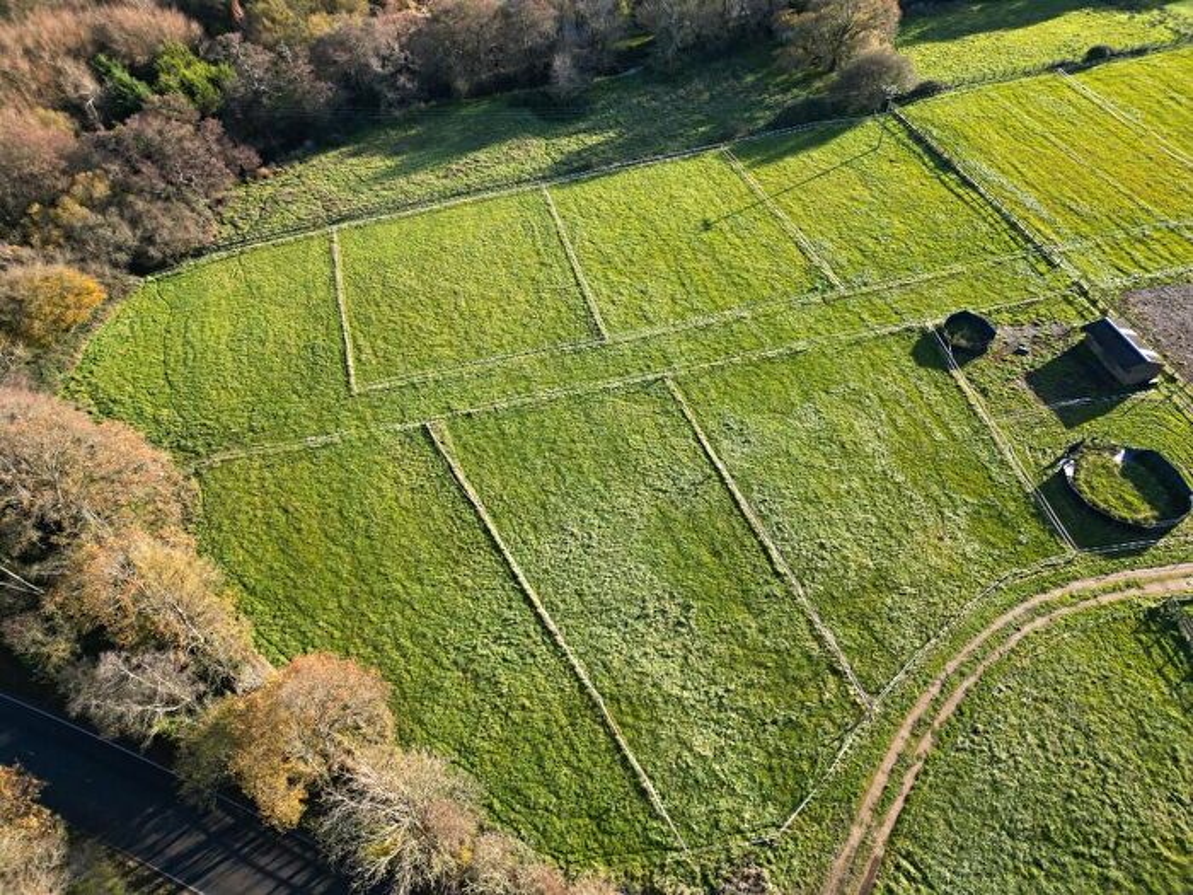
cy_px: 448
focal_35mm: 24
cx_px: 596
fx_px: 827
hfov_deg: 71.6
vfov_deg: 56.8
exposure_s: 1/500
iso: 100
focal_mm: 6.72
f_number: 1.7
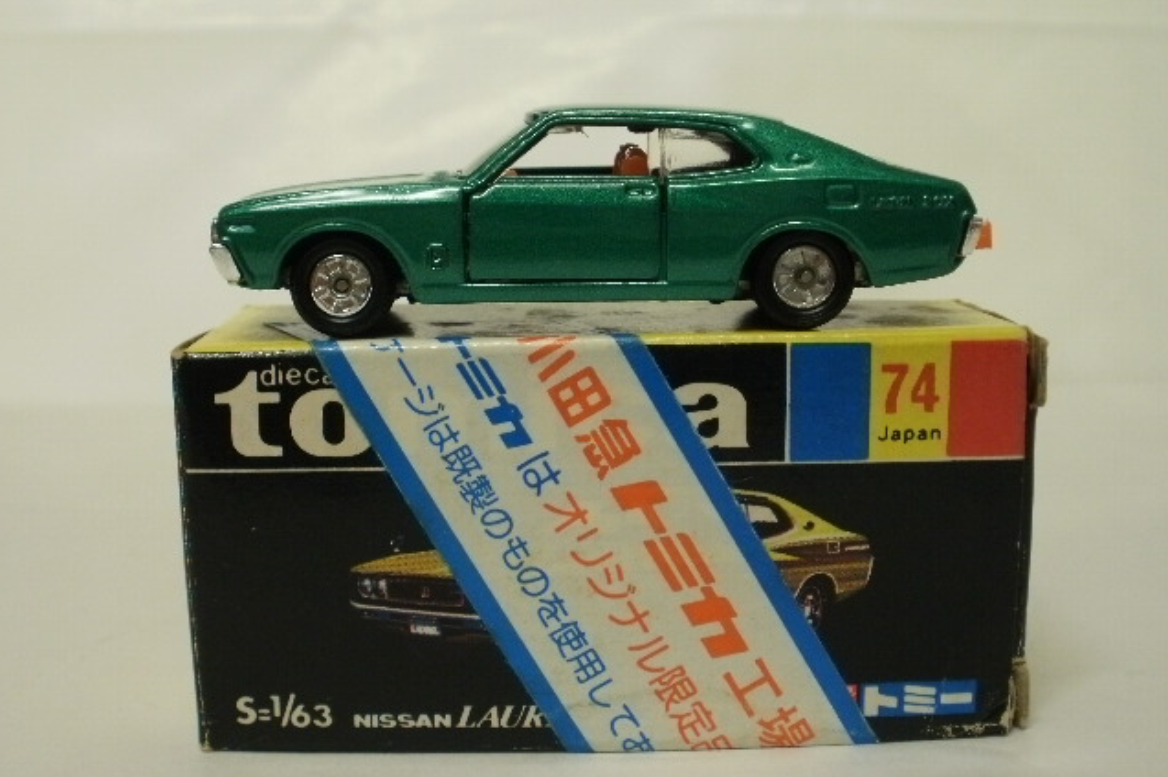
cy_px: 412
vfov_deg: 29.2
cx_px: 583
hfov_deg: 42.8
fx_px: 1492
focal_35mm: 46
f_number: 4
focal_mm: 7.7
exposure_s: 1/13
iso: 125
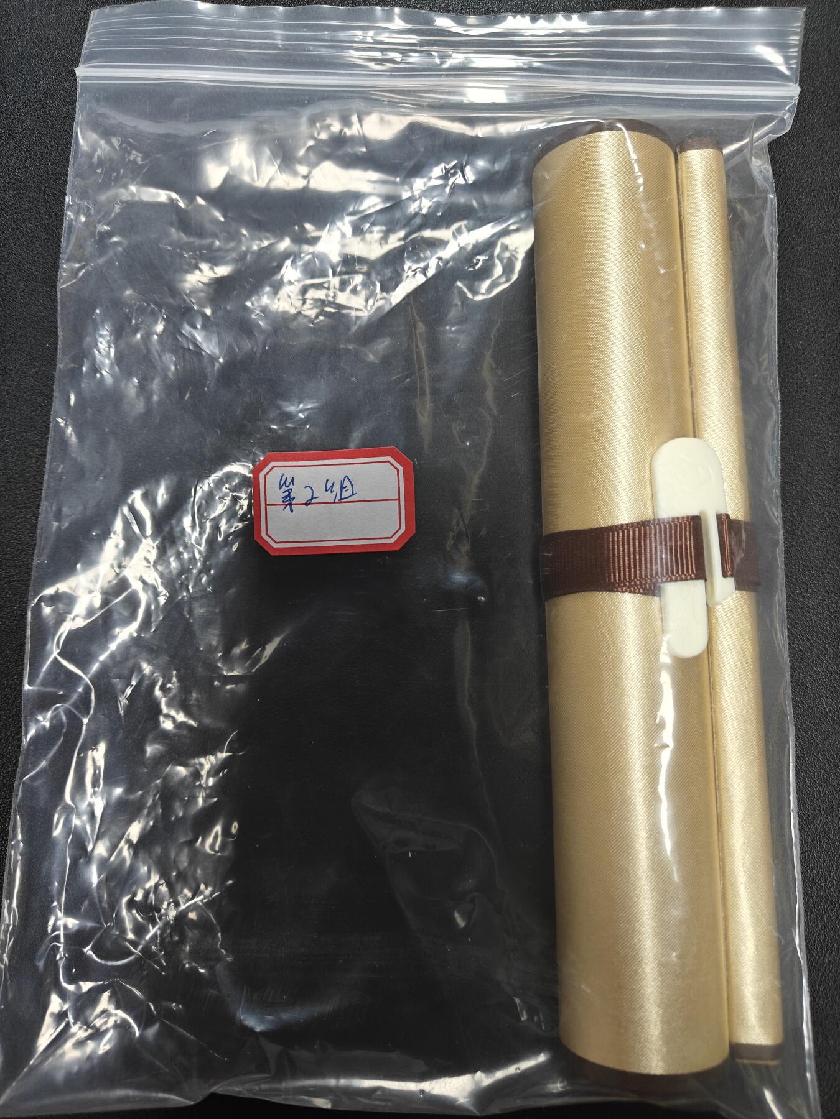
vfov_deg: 71.6
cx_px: 420
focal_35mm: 24
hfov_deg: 56.8
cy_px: 560
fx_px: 777
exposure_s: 1/50
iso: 100
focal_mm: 5.59
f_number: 1.8
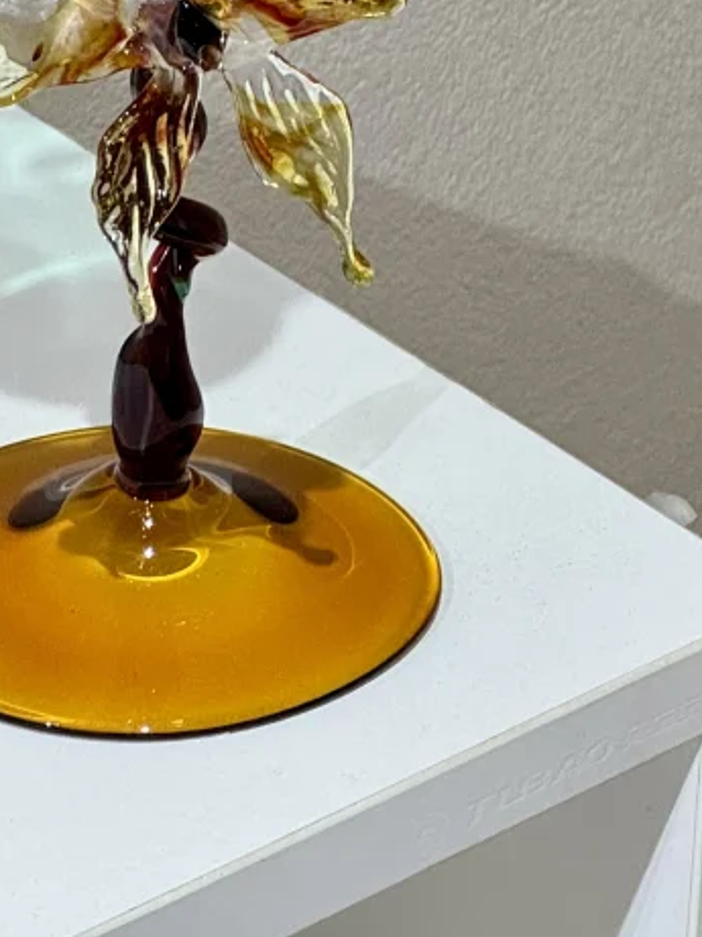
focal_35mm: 241
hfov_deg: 6.2
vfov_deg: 8.0
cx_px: 671
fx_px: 6517
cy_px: -509
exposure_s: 1/50
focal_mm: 9
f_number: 2.8
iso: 160
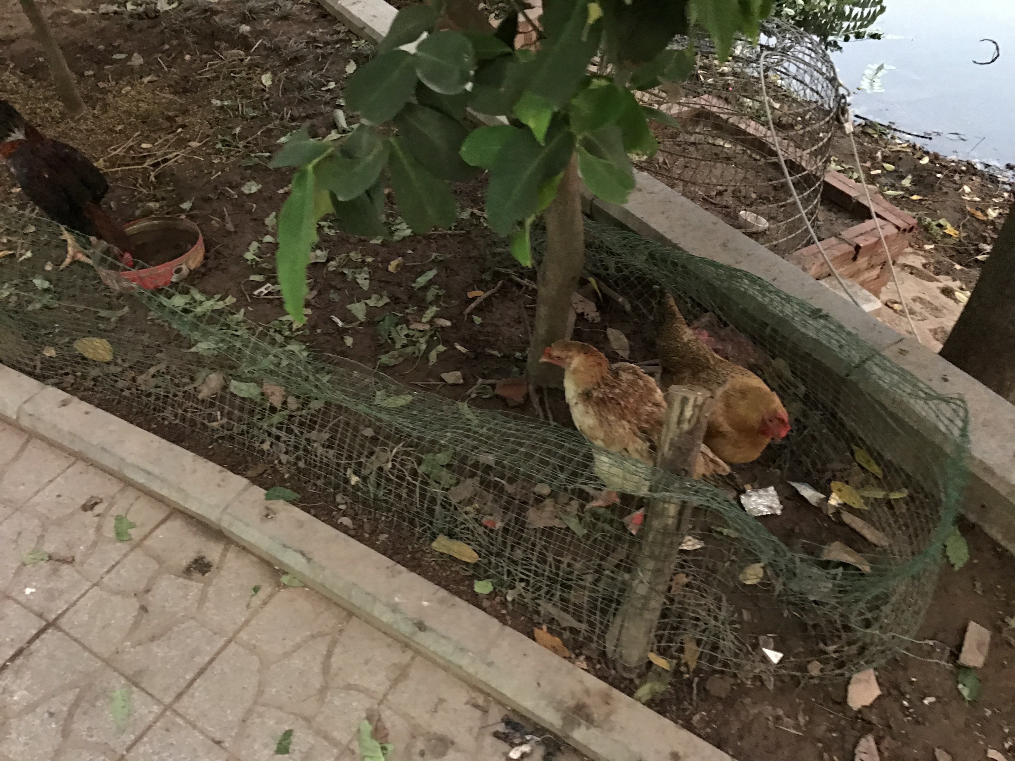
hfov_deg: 63.4
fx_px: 821
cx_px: 508
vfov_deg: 49.7
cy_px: 380
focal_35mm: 28
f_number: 1.8
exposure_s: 1/4
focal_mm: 3.99
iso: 100
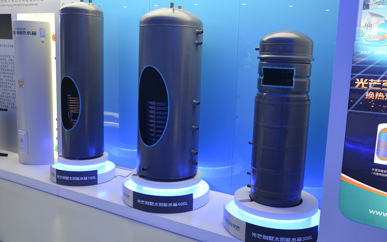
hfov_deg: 52.7
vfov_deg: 34.5
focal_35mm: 37
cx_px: 195
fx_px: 390
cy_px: 115
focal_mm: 24
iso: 250
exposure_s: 1/20
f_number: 3.8
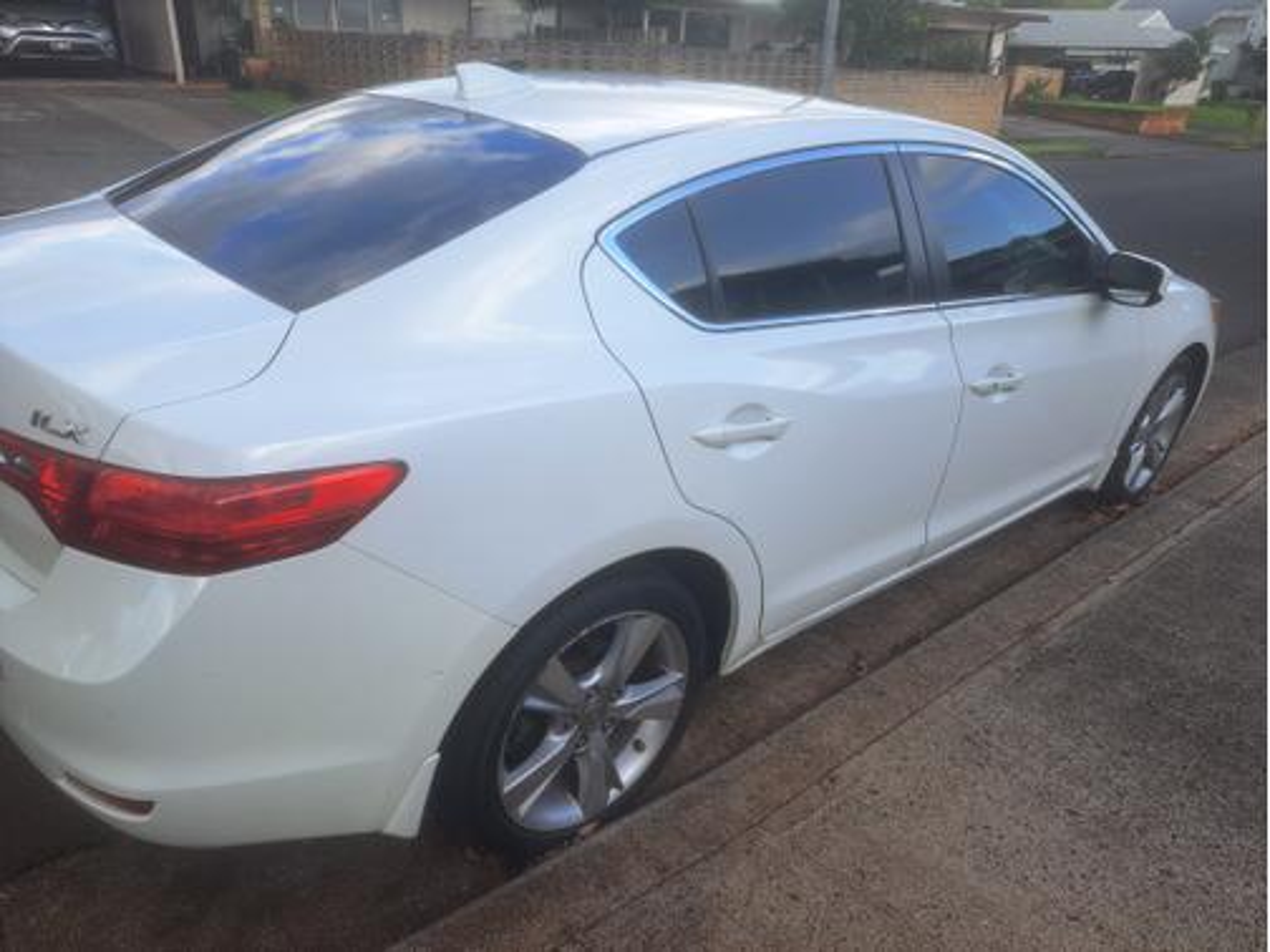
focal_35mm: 24
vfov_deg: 56.8
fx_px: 881
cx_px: 635
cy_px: 476
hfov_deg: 71.6
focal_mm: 5.23
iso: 50
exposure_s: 1/377
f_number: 1.8
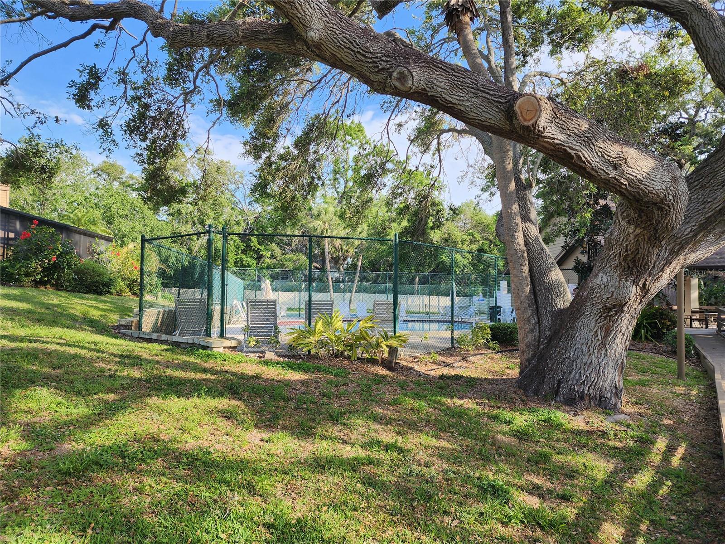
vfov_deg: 58.9
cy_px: 272
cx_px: 362
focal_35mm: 23
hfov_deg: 73.9
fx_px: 482
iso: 12
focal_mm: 6.4
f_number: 1.8
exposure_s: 1/297
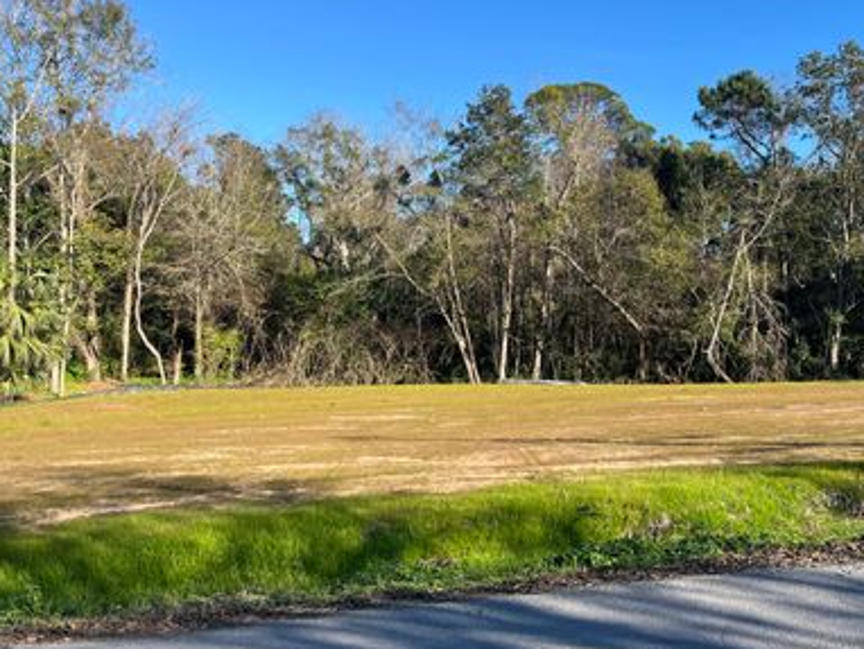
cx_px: 491
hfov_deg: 53.8
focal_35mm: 34
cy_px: 293
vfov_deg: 41.8
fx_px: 849
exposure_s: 1/1748
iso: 50
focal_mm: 5.1
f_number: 1.6
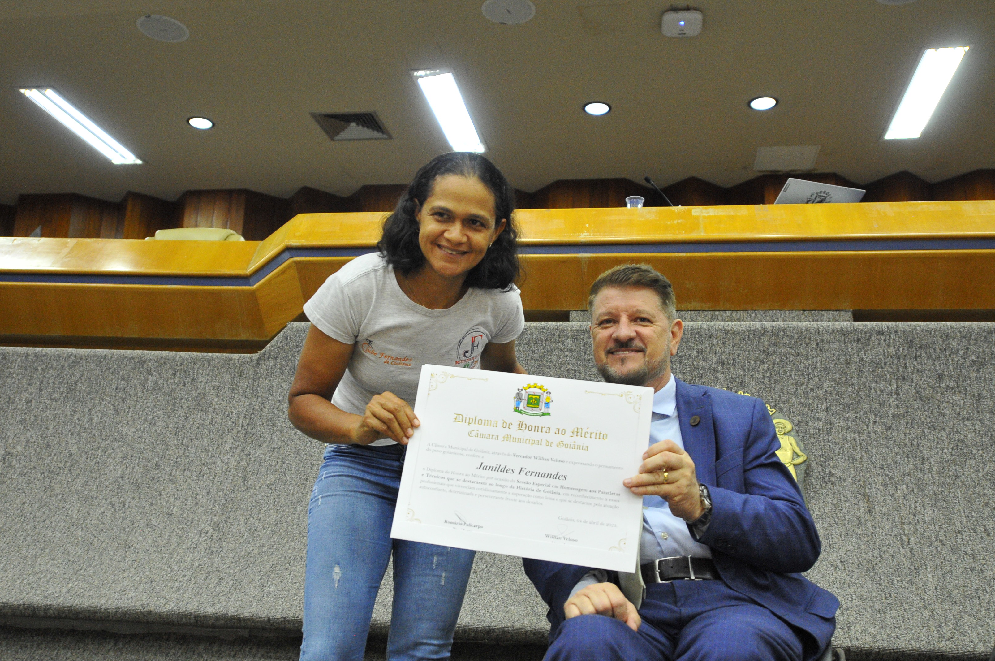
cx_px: 498
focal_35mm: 36
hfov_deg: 53.2
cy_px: 330
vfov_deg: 36.8
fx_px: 994
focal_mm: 24
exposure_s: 1/125
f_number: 2.8
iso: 1600
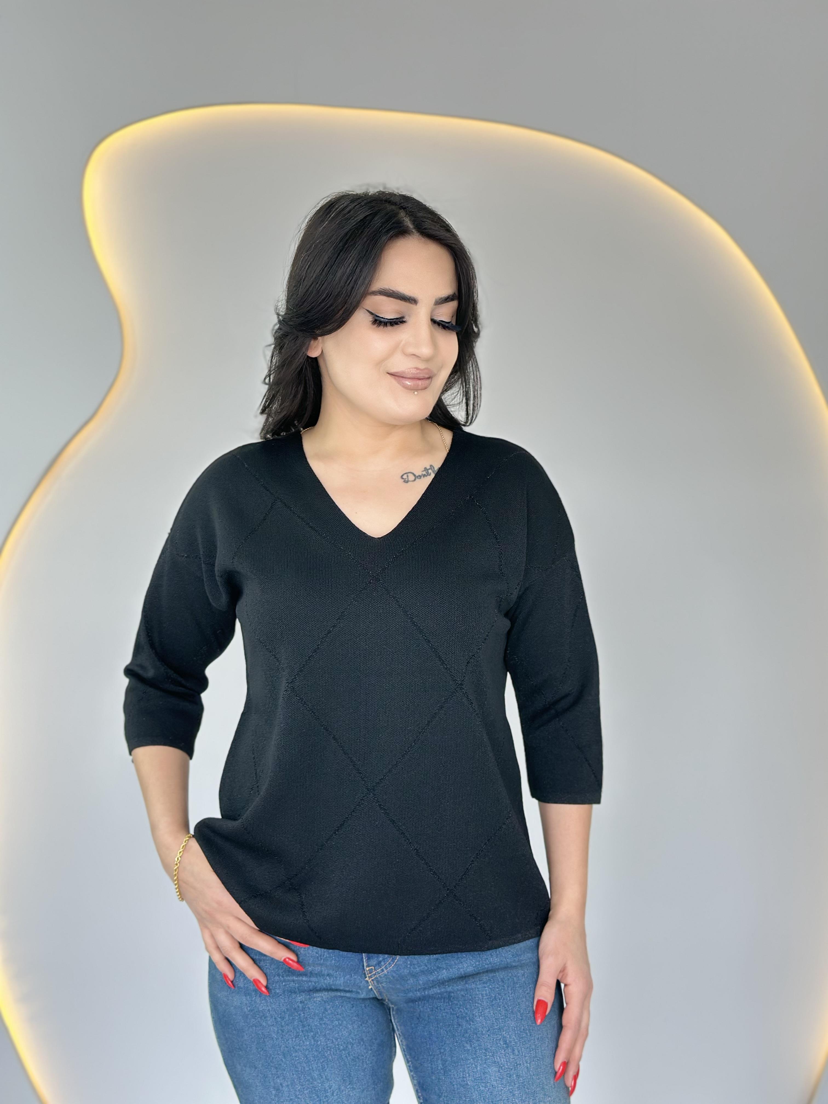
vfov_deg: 39.7
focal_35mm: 48
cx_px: 414
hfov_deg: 30.3
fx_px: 1531
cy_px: 552
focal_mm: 6.86
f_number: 1.78
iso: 64
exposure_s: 1/103
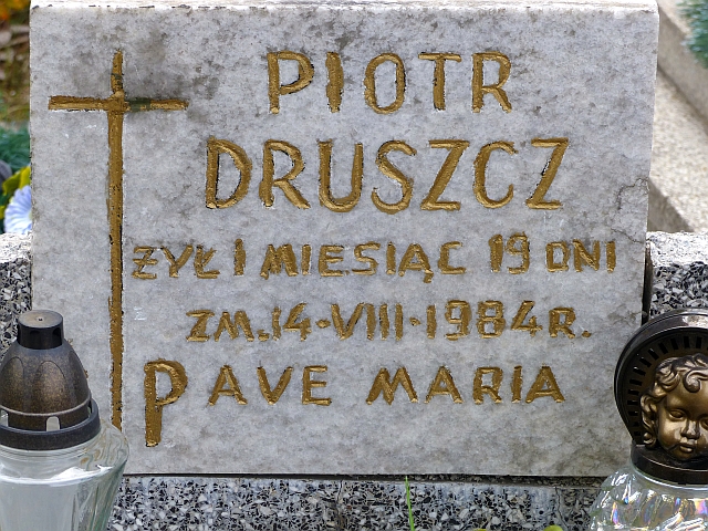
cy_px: 266
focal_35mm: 150
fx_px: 3068
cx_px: 354
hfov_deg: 13.2
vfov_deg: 9.9
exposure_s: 1/320
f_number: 4
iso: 100
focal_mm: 27
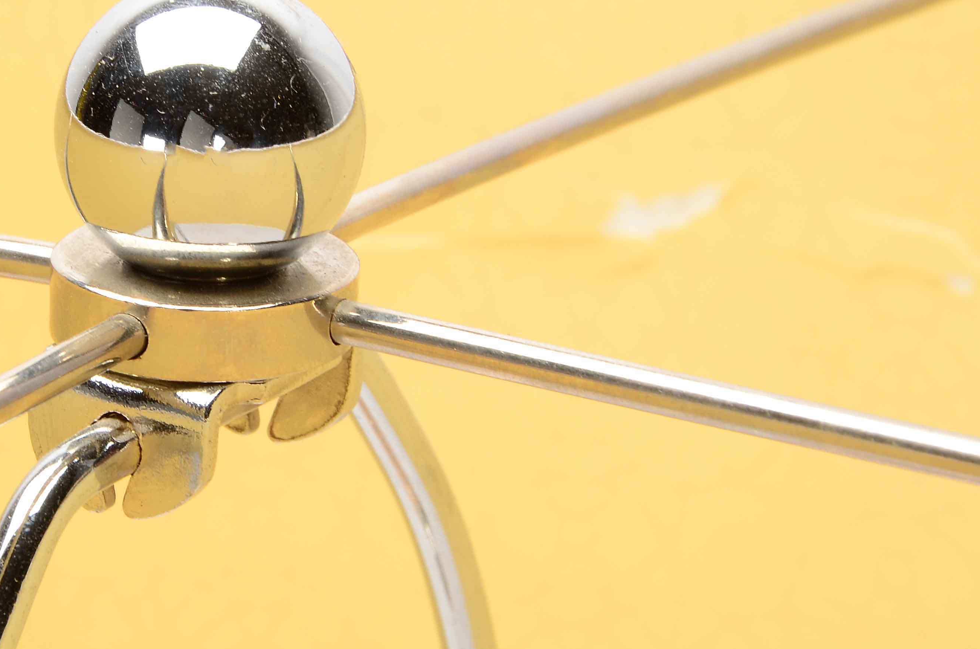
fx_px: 7009
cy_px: 285
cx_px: 195
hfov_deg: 8.0
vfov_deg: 5.3
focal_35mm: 258
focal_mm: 92
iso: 200
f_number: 16
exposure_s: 1/160
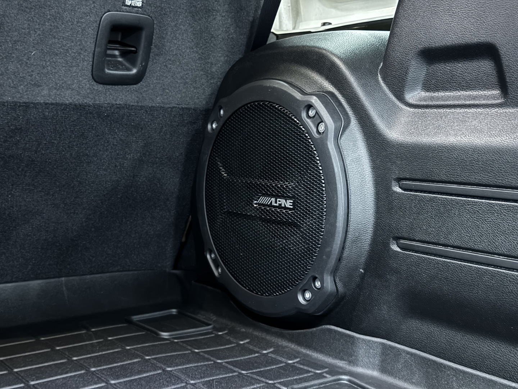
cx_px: 259
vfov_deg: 30.3
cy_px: 194
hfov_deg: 39.7
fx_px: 718
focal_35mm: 48
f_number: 1.78
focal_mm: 6.86
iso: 640
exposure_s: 1/9
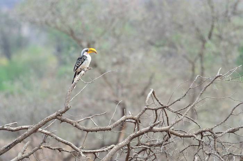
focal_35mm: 465
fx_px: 3131
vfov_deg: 2.9
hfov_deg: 4.4
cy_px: 80
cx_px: 122
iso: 500
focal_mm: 310
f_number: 5.3
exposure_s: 1/640
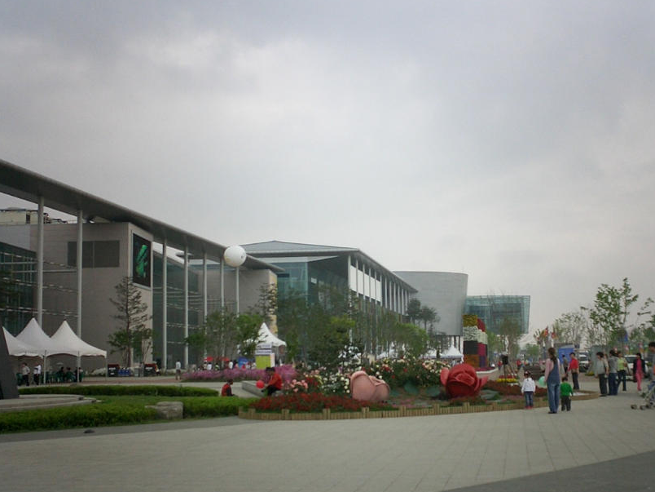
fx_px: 870
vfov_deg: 31.4
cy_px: 295
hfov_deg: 41.2
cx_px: 367
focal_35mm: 46
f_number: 3.5
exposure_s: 1/800
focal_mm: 5.6
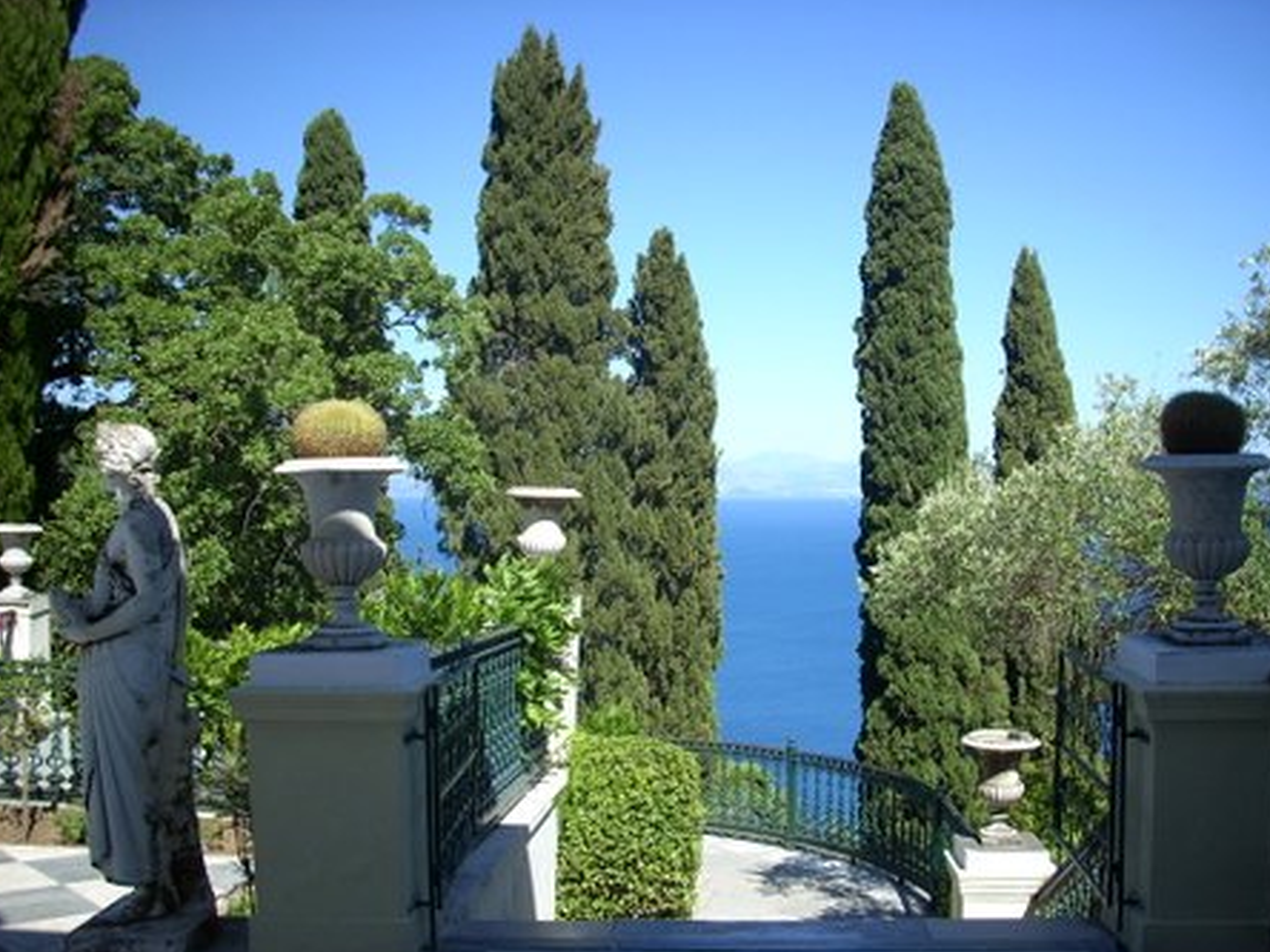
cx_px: 644
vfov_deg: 36.0
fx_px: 1468
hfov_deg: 46.8
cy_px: 486
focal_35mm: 40
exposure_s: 1/169
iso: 64
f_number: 5.6
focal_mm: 6.2
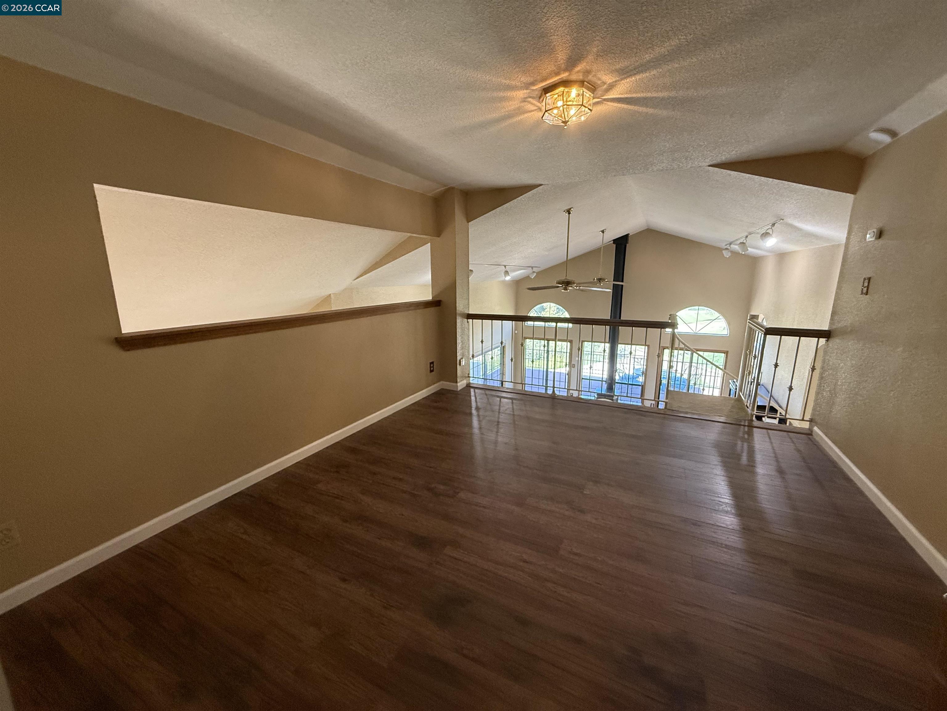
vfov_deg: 85.7
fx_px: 383
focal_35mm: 14
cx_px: 474
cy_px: 356
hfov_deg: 102.1
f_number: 2.2
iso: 400
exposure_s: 1/120
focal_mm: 2.22
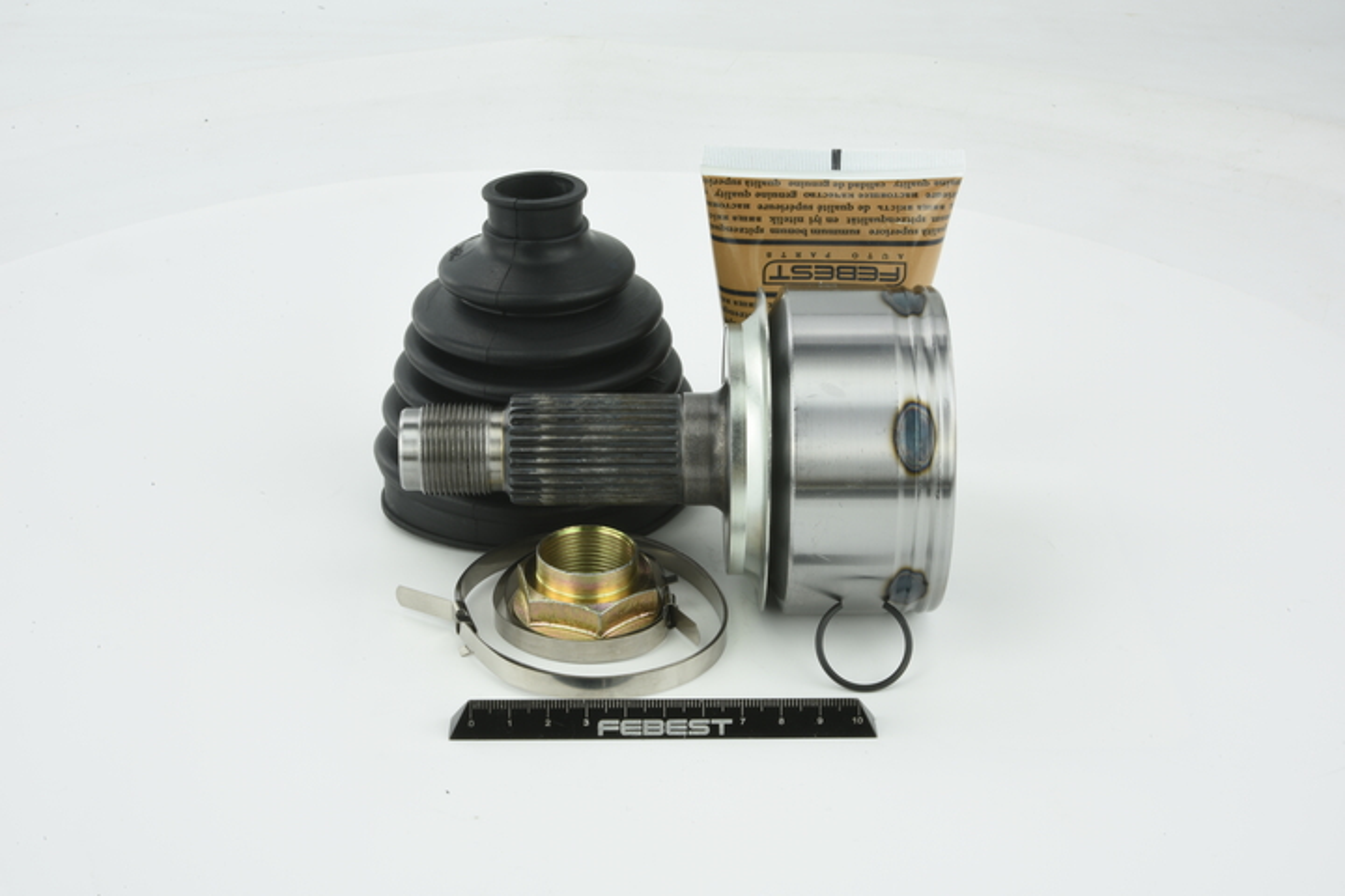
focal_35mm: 60
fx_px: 2241
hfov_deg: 33.4
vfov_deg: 22.6
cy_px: 448
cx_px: 672
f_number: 32
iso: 64
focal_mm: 60
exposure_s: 1/2
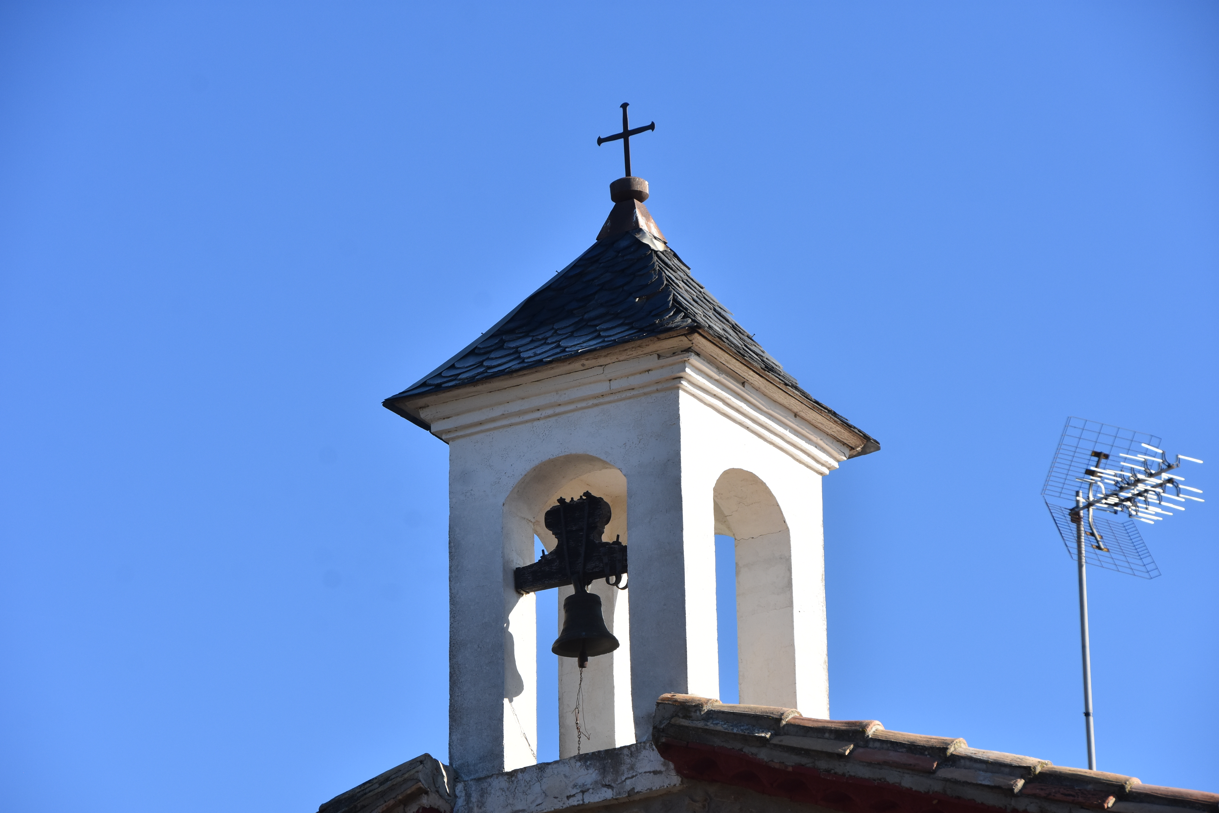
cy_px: 406
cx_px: 610
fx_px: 5080
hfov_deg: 13.7
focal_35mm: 150
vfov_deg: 9.2
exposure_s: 1/1250
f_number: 9
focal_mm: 100
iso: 500
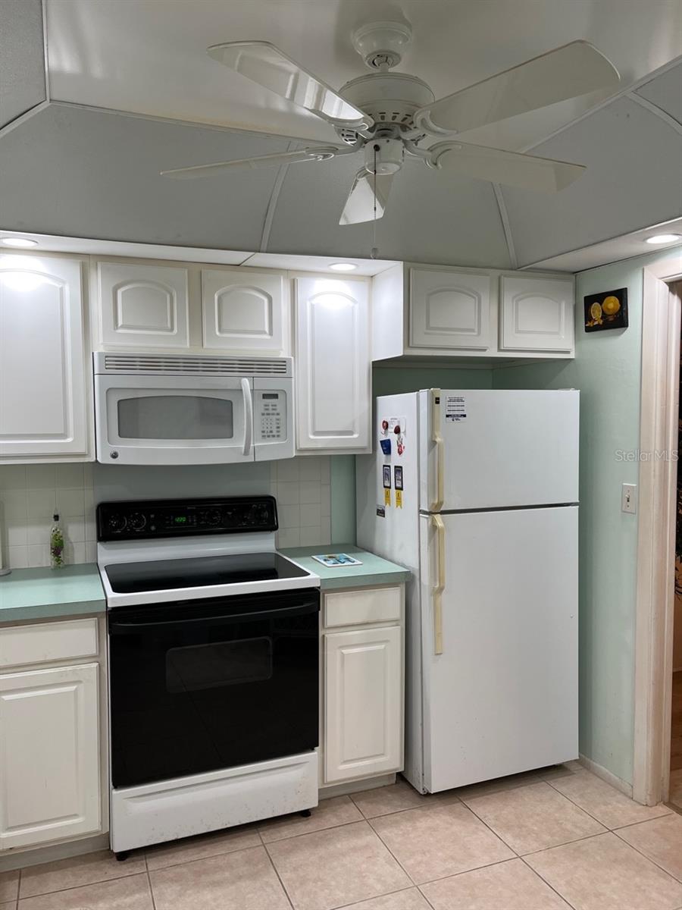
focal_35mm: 26
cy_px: 455
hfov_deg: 53.1
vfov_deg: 67.3
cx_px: 341
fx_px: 683
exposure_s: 1/120
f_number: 1.5
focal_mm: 5.7
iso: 64
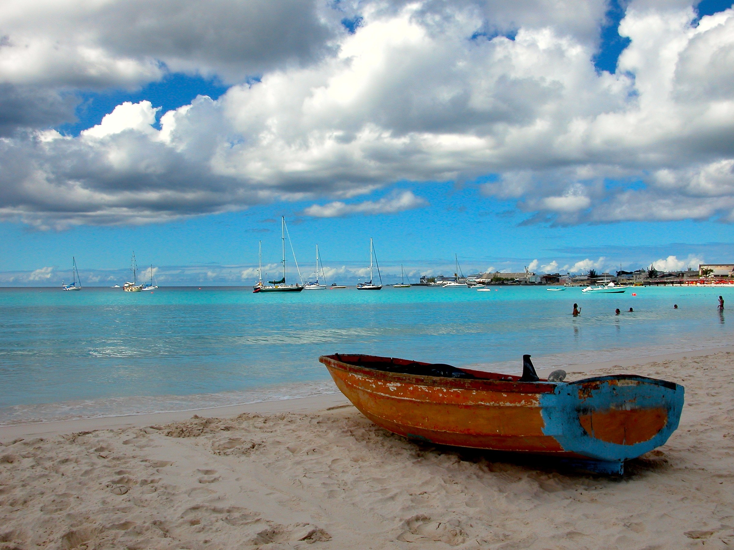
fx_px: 742
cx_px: 367
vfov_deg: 40.7
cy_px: 275
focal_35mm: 35
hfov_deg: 52.6
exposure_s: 1/375
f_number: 8
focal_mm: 8.9
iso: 100
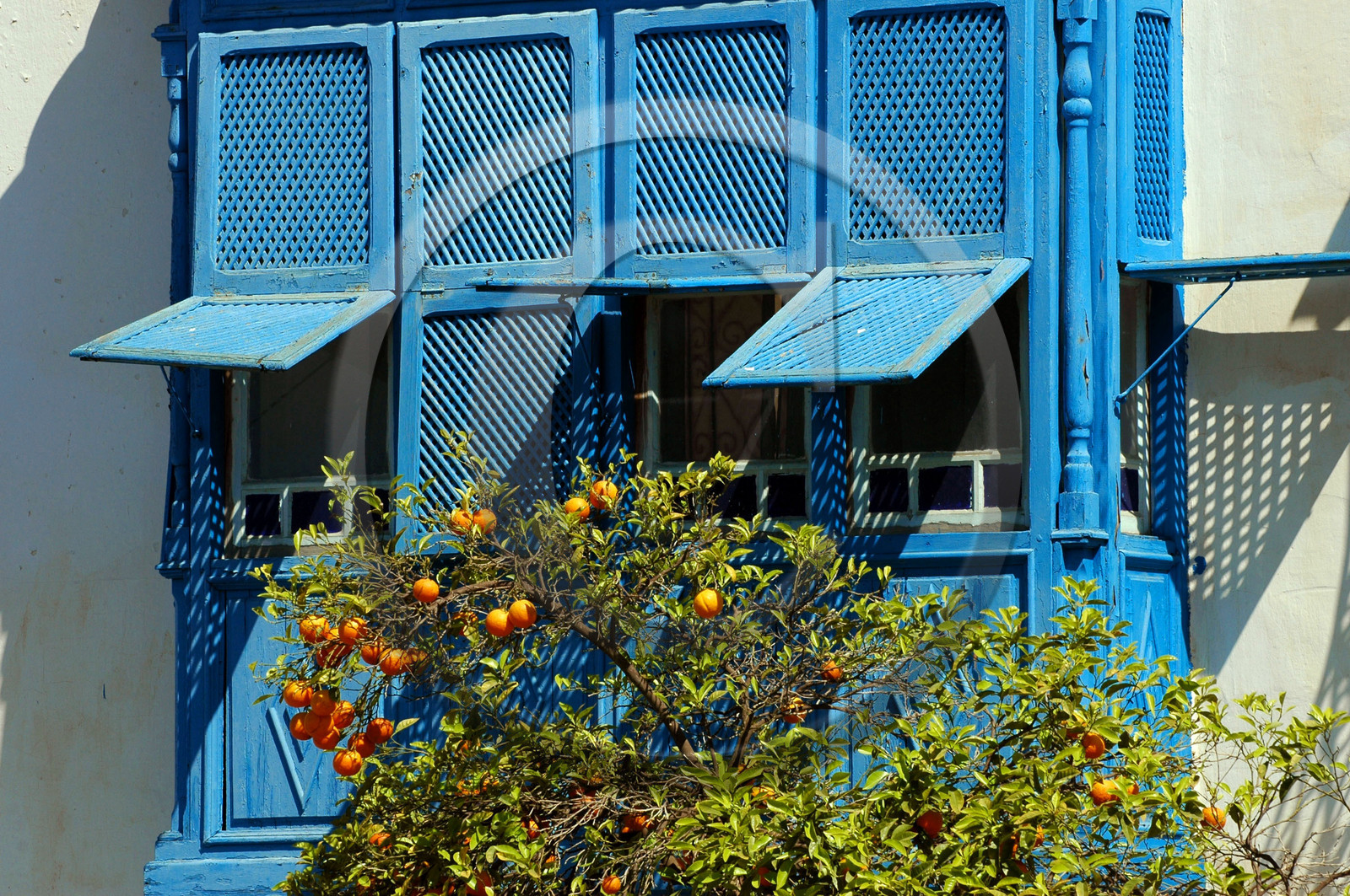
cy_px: 448
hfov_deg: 8.1
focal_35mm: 255
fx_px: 9552
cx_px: 675
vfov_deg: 5.4
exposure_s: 1/500
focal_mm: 170
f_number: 9
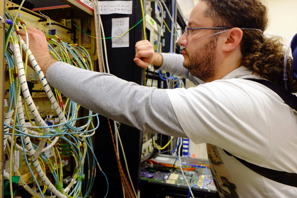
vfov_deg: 47.9
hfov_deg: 67.4
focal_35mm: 27
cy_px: 99
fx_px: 223
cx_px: 148
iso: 1600
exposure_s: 1/70
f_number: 2.8
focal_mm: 18
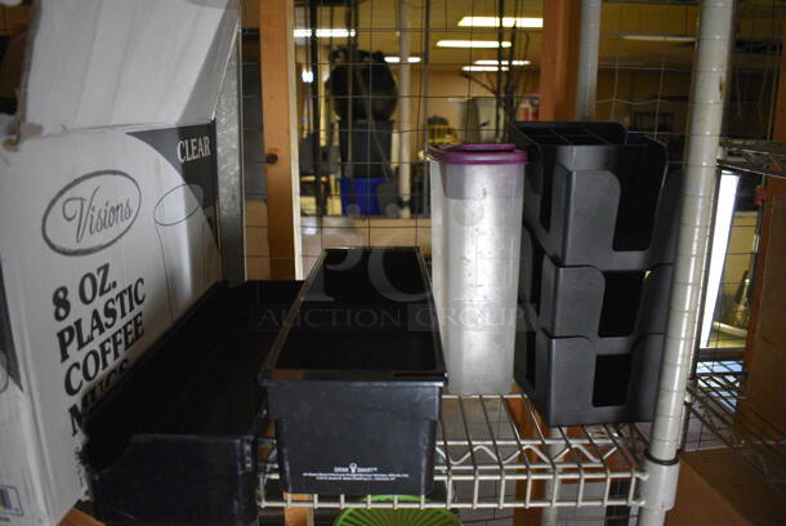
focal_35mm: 27
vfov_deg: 48.0
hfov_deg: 67.3
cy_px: 263
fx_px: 590
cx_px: 393
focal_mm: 18
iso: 3200
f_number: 3.5
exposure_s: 1/125
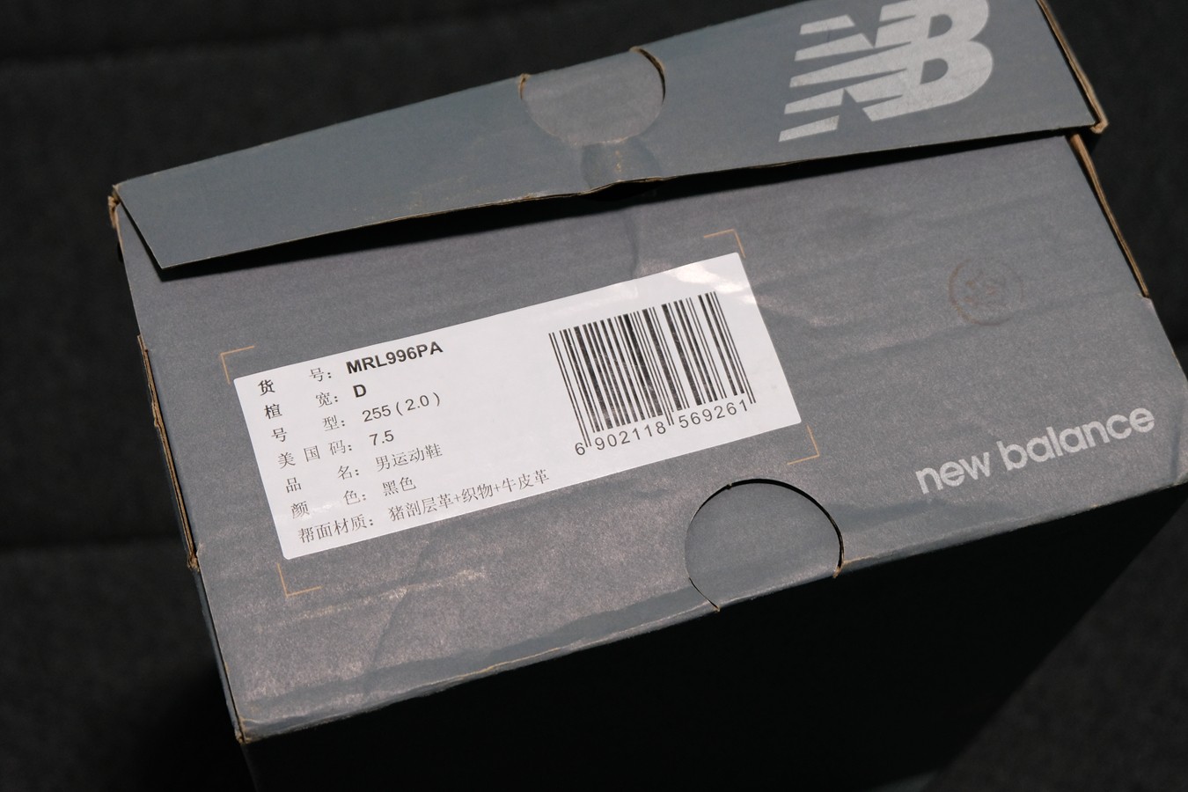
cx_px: 594
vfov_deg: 20.0
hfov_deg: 29.7
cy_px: 396
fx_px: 2244
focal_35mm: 68
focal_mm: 45.2
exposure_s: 1/30
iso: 1250
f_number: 5.6
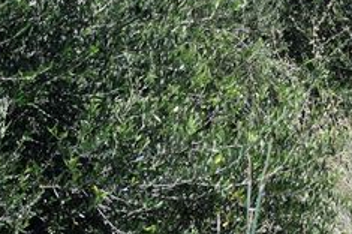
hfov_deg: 5.7
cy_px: -83
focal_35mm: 360
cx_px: 216
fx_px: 3517
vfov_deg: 3.8
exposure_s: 1/400
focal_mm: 55
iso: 200
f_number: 10
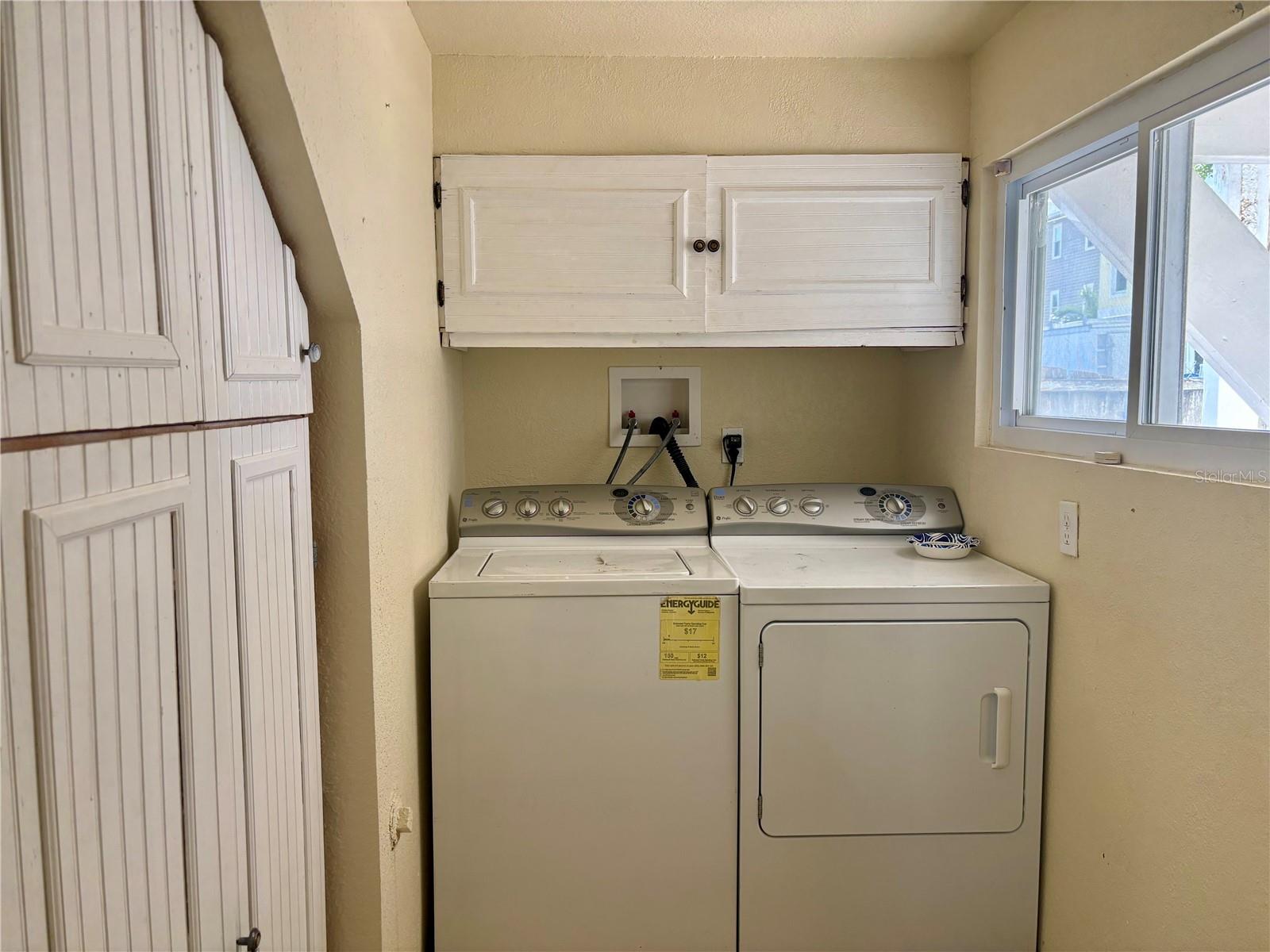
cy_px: 476
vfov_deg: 53.1
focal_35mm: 26
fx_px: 954
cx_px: 635
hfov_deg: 67.3
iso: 80
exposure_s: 1/121
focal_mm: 5.96
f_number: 1.6
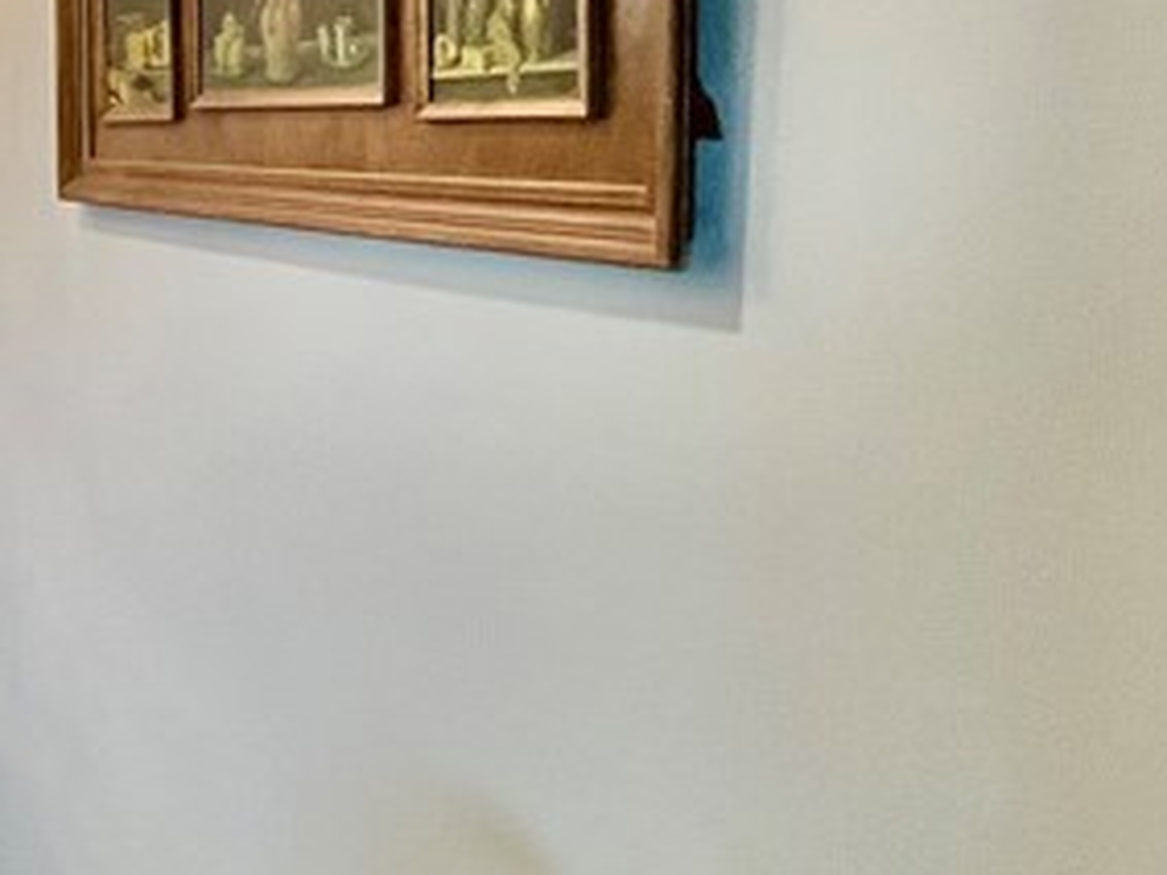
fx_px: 1584
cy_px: 219
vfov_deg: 30.3
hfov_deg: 27.0
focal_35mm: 47
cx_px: -627
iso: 200
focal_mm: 1.57
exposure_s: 1/120
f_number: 1.8
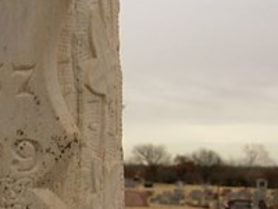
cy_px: 258
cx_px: -100
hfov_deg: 14.1
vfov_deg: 10.9
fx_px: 1068
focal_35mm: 133
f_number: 2.8
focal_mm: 7.8
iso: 79
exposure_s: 1/209
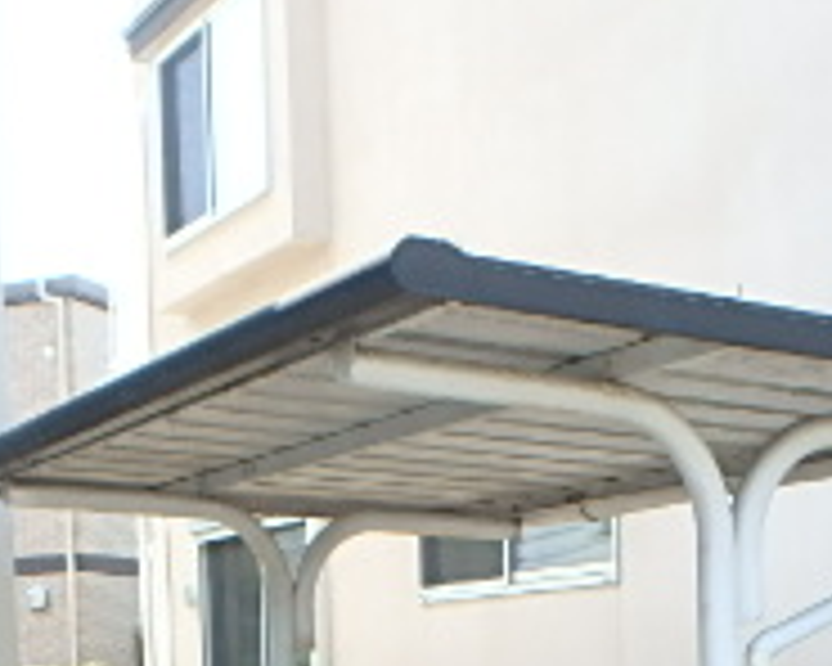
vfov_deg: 19.9
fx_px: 1748
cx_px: 382
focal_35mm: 71
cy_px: 855
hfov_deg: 26.8
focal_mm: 3.7
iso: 125
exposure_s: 1/200
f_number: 3.5
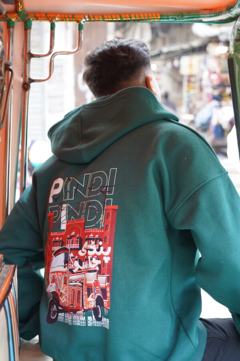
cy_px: 180
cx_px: 120
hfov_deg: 29.9
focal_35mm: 45
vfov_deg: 43.6
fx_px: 450
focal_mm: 45
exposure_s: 1/60
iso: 400
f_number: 4
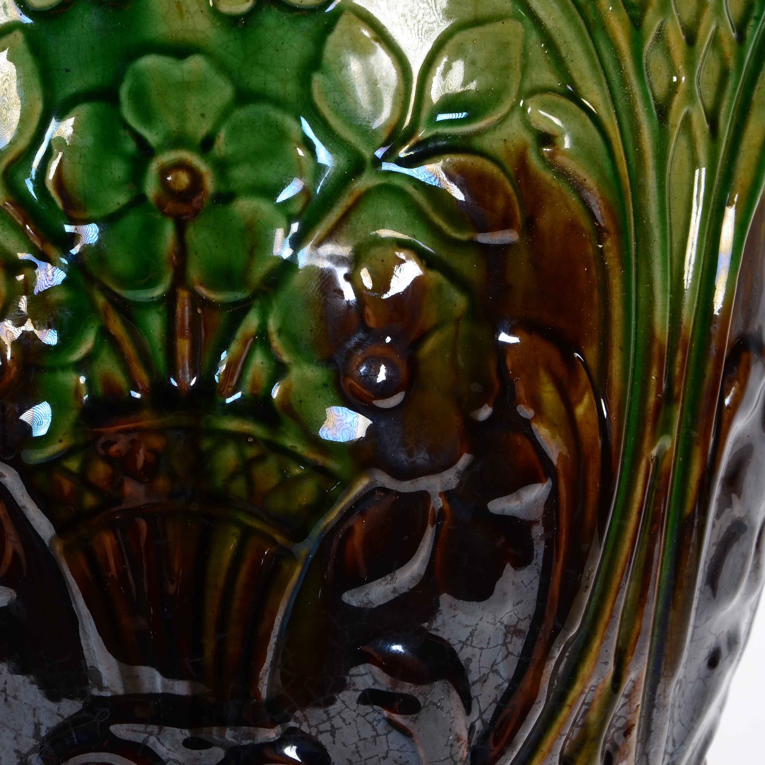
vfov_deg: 12.9
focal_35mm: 135
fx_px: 3375
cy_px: 382
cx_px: 190
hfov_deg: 12.9
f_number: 14
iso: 200
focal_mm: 70
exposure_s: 1/160
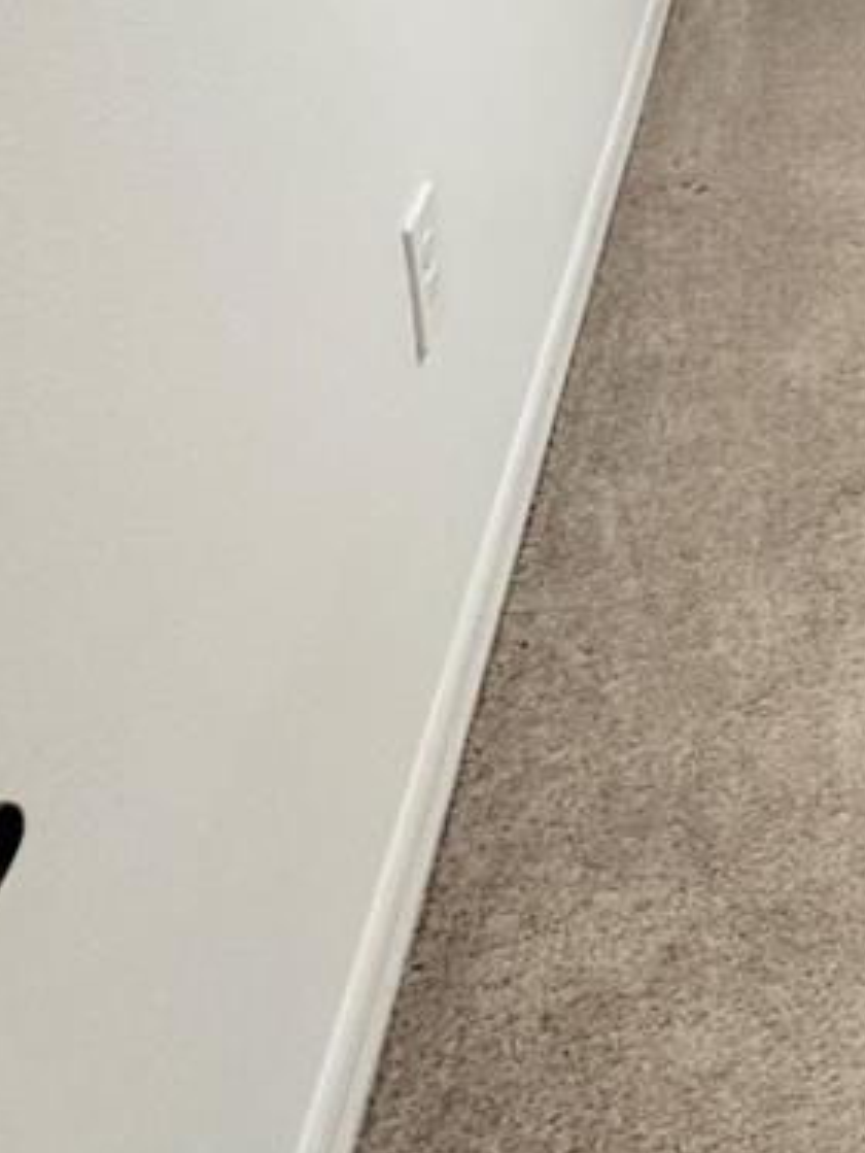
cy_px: -226
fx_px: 1498
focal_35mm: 45
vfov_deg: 34.0
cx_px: 1316
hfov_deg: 24.5
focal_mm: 2.22
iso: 400
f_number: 2.2
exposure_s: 1/60
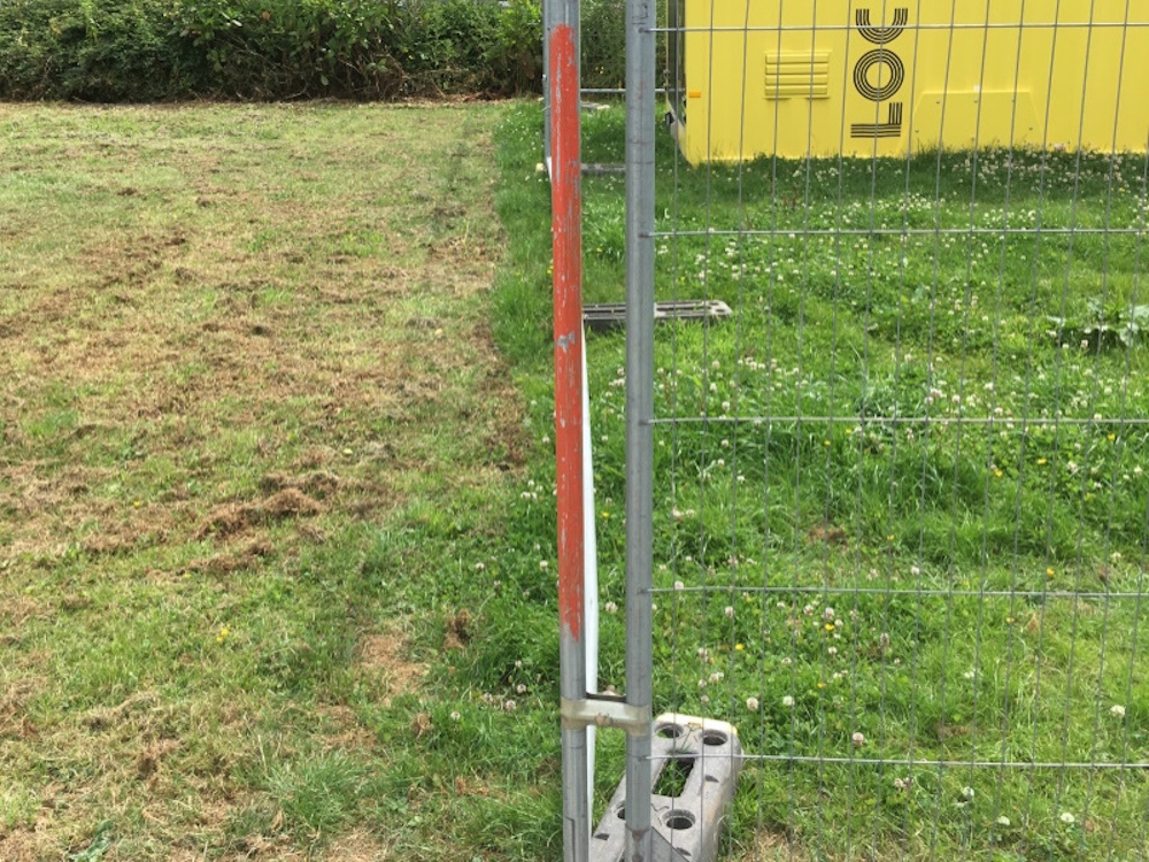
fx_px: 963
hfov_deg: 61.7
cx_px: 574
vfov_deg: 48.2
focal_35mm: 29
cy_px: 431
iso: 25
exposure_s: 1/668
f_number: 2.2
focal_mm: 4.15
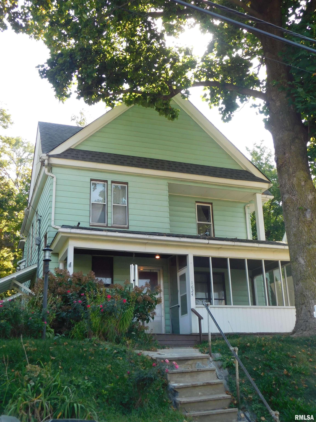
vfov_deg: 46.8
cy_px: 211
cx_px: 158
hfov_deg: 36.0
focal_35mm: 40
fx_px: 487
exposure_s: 1/200
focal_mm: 7.1
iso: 125
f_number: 3.6
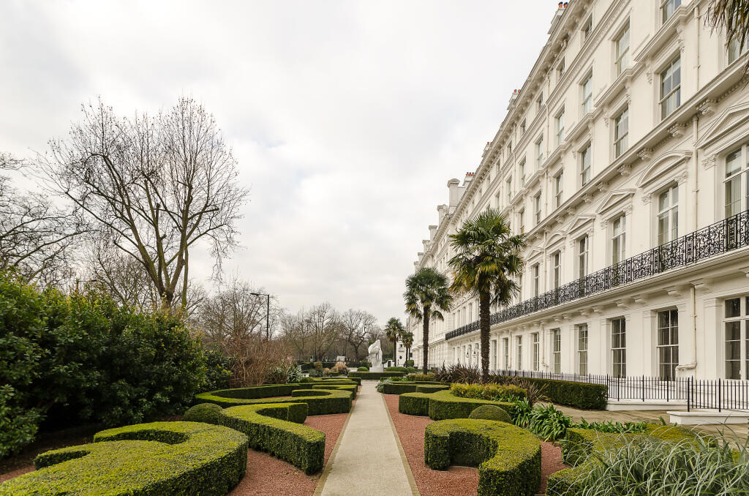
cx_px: 374
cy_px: 248
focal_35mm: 15
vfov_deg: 77.1
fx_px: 311
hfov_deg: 100.5
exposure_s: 1/40
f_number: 9
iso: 160
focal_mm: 10
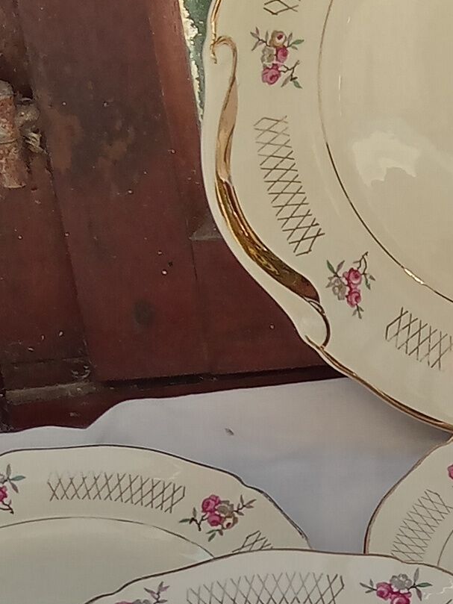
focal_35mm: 144
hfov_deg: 9.9
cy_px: 782
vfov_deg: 13.2
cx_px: 710
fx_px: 2512
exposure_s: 1/1621
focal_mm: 3.57
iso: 116
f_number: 1.8
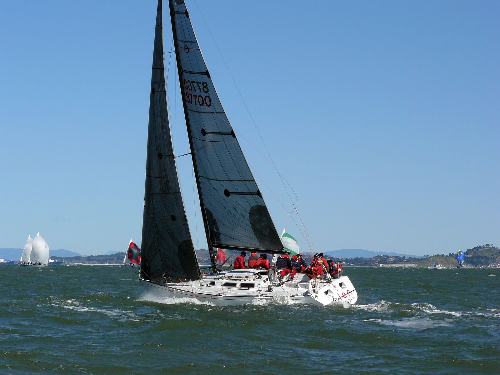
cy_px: 188
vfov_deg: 12.5
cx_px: 250
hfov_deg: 16.6
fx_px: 1719
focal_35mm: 119
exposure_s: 1/800
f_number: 5.6
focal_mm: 19.9
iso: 100
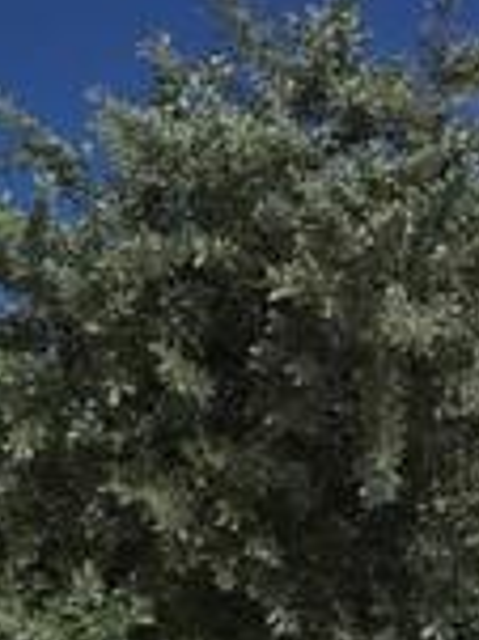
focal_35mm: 123
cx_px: -509
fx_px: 2273
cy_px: 182
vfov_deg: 16.0
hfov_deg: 10.9
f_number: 2.2
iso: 32
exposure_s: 1/6623
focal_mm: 4.15
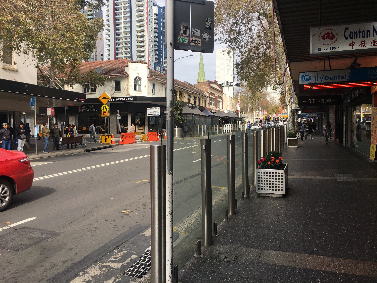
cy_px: 142
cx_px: 188
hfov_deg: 61.7
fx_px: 316
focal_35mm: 29
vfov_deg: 48.2
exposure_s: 1/884
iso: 25
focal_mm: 4.15
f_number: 2.2
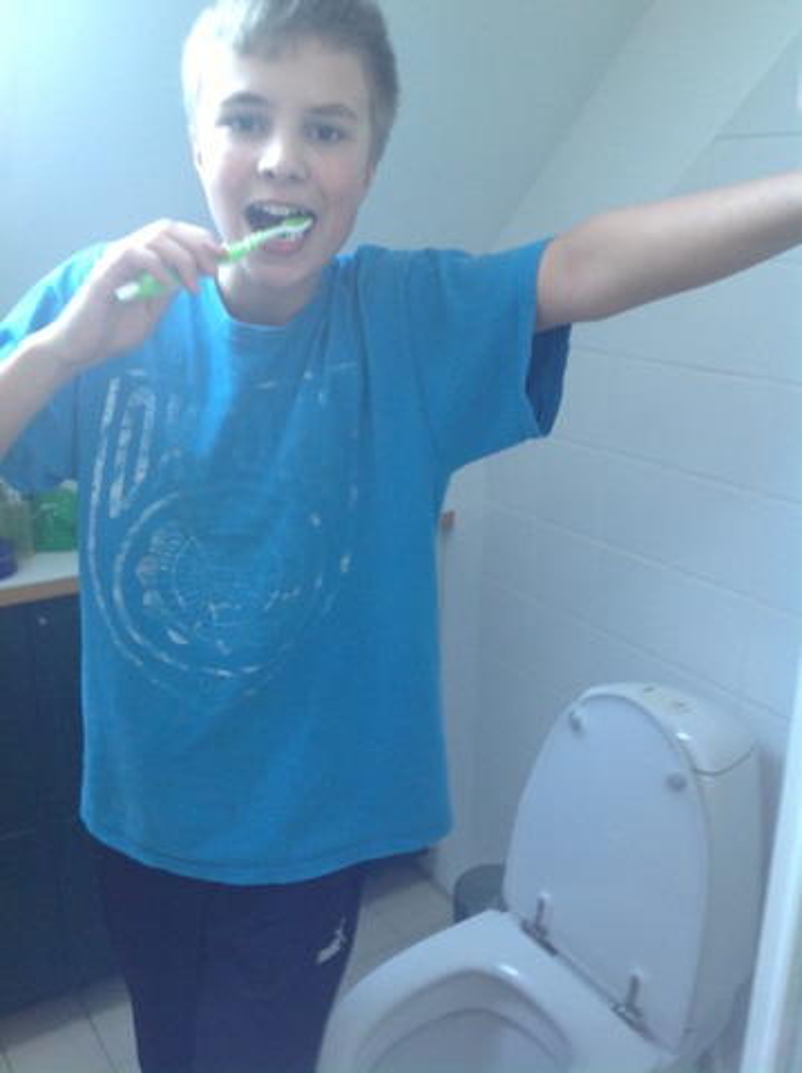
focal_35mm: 35
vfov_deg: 52.7
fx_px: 1083
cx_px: 401
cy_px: 536
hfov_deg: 40.6
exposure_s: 1/15
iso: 100
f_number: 2.4
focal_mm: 4.28
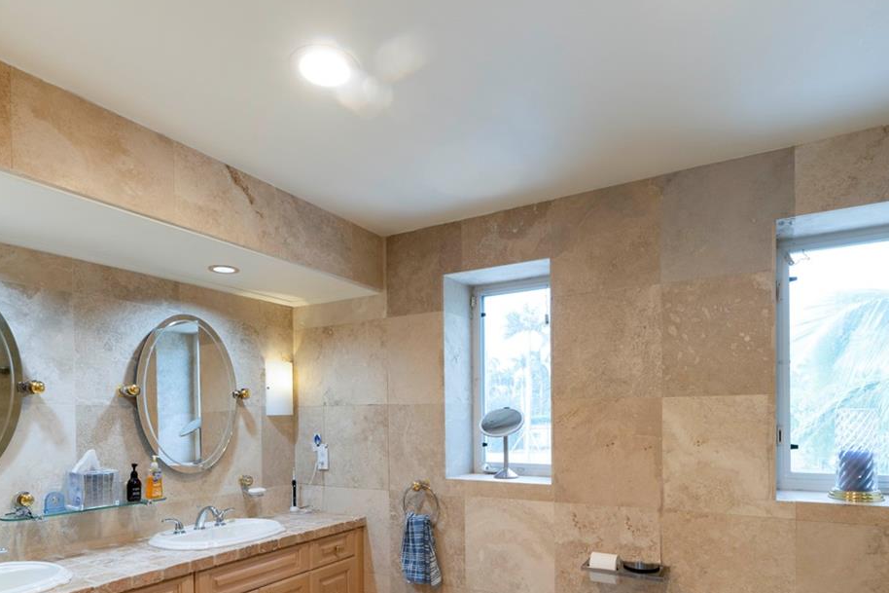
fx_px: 518
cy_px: 418
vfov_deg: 57.5
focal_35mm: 21
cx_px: 461
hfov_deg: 81.2
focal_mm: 12
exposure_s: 1/2.5
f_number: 11
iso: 200
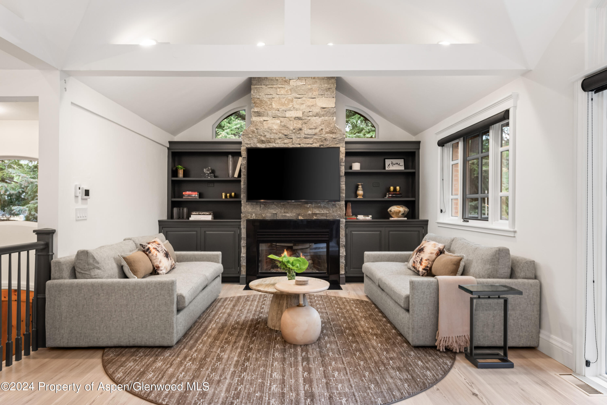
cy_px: 202
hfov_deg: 73.7
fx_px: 405
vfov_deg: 53.2
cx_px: 304
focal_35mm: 24
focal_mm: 24
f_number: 7.1
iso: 800
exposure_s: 1/20
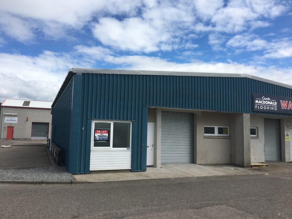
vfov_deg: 48.2
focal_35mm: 29
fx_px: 245
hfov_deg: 61.7
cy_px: 110
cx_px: 146
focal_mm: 4.15
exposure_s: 1/2198
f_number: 2.2
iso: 25
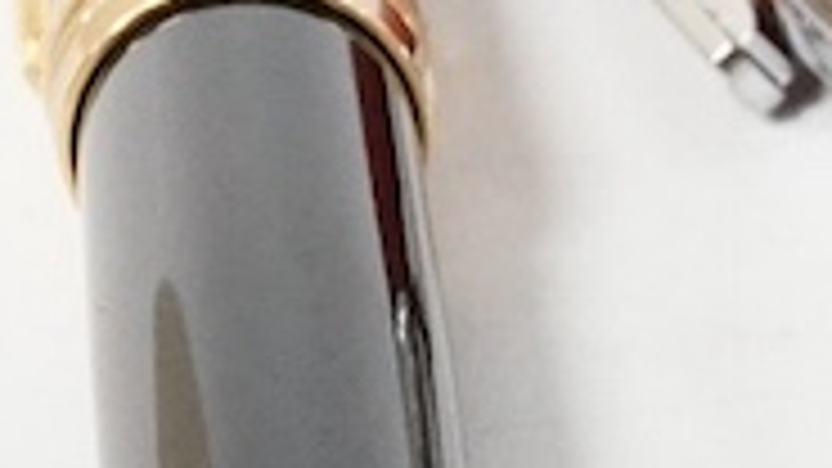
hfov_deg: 7.2
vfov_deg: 4.2
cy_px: 148
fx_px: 6331
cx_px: 1716
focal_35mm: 287
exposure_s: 1/100
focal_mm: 30
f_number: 13
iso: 4000
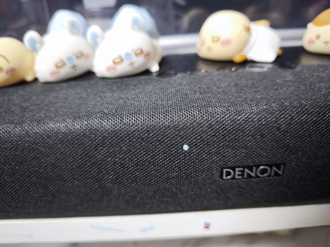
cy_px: 124
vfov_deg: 58.9
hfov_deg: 73.9
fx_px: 219
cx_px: 165
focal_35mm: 23
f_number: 1.6
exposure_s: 1/40
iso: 640
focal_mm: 6.57
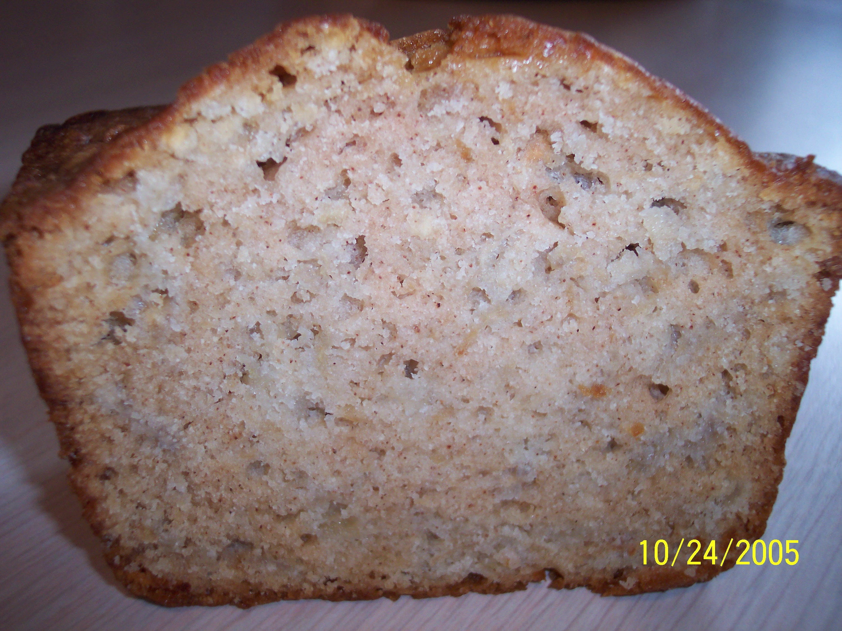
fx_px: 924
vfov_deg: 37.7
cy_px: 316
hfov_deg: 49.0
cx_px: 421
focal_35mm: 38
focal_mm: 8
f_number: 2.8
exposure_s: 1/30
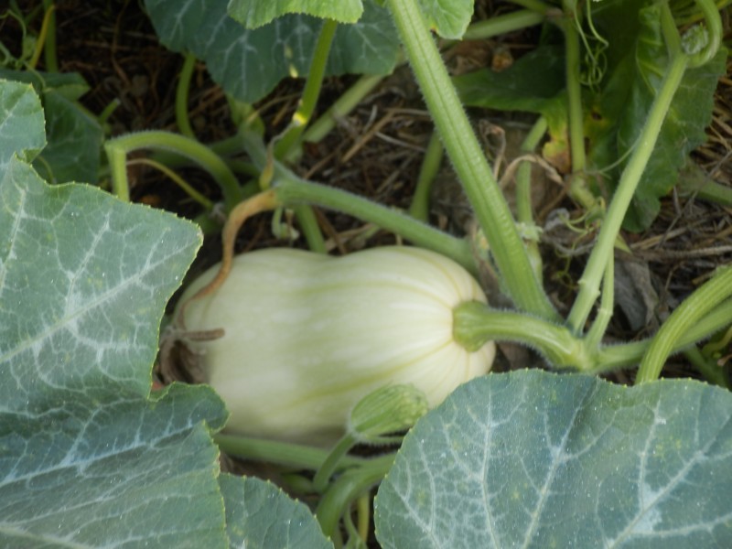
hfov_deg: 33.8
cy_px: 274
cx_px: 366
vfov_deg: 25.7
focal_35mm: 57
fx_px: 1205
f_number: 4.5
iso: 80
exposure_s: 1/40
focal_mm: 10
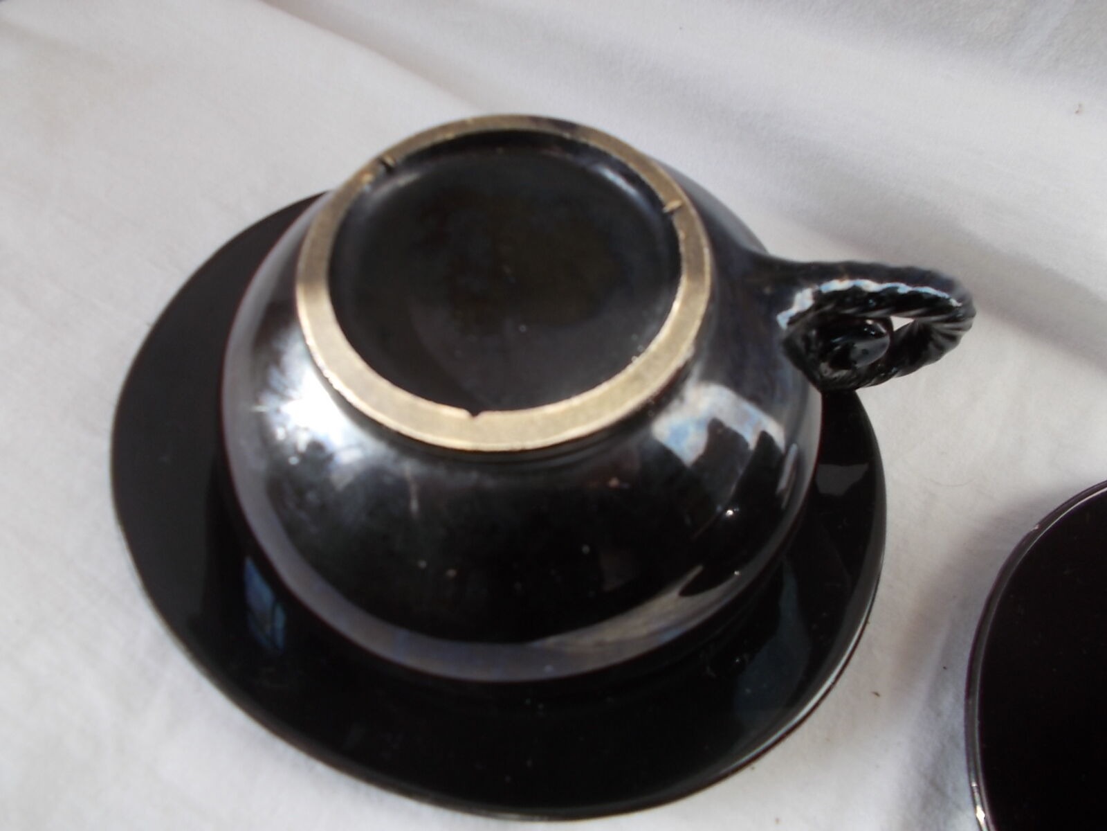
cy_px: 416
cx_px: 554
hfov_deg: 67.3
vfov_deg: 53.1
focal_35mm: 26
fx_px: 831
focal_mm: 4.6
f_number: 3.2
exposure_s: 1/80
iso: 80
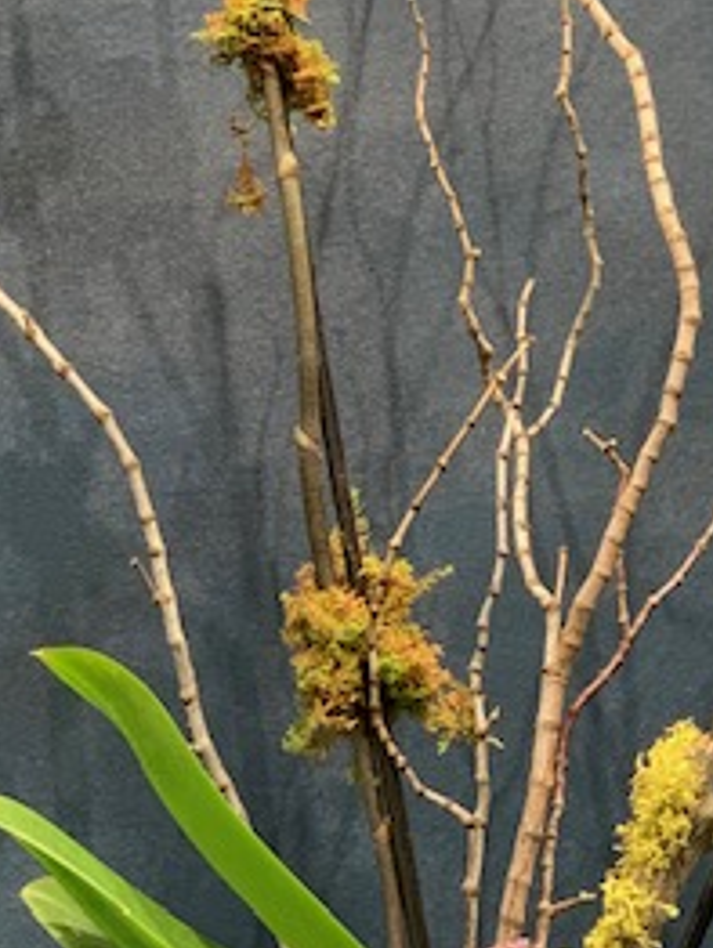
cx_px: 489
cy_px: 318
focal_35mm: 127
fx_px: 3482
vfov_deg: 15.5
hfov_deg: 11.7
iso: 250
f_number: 2.4
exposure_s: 1/60
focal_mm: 6
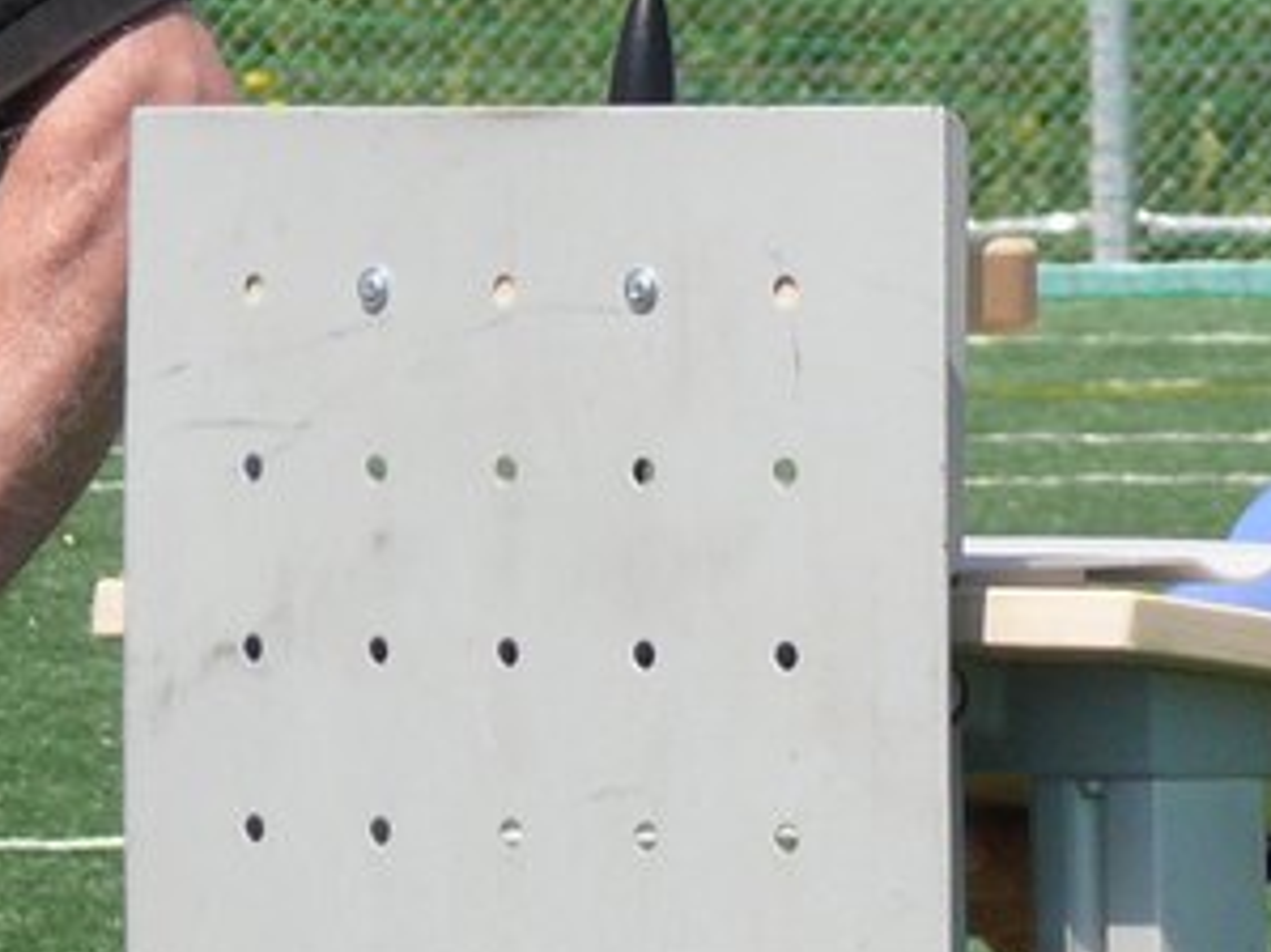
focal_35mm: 923
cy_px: -489
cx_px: 1977
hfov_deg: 2.1
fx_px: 33876
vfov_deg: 1.6
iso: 100
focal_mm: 40.9
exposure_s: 1/400
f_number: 5.6
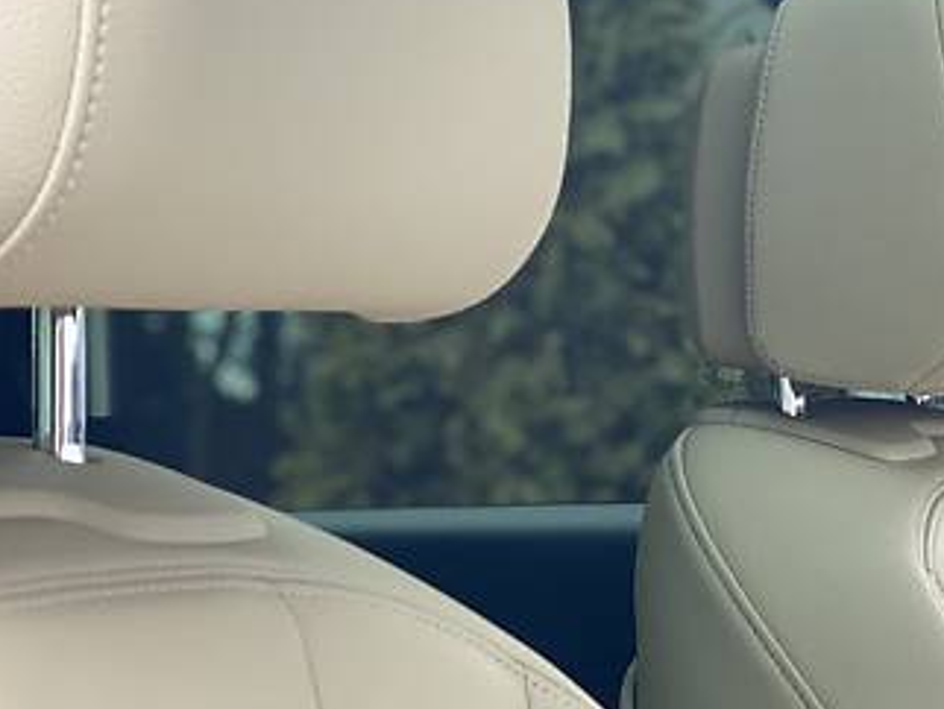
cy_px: 275
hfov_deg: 15.2
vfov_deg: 11.5
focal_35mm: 129
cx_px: 674
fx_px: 3521
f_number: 2
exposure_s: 1/122
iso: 100
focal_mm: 6
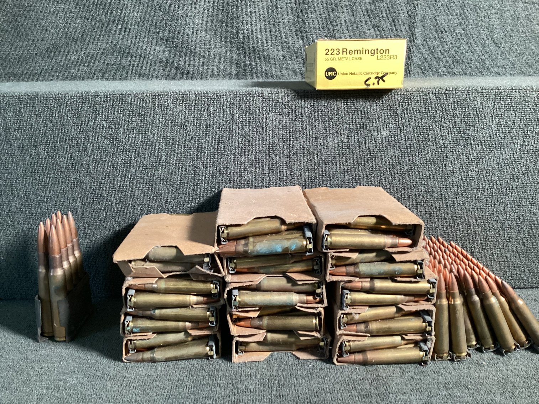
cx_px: 270
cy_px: 202
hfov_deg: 58.3
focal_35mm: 31
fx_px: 483
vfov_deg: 45.4
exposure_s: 1/40
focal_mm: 3.3
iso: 320
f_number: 2.4
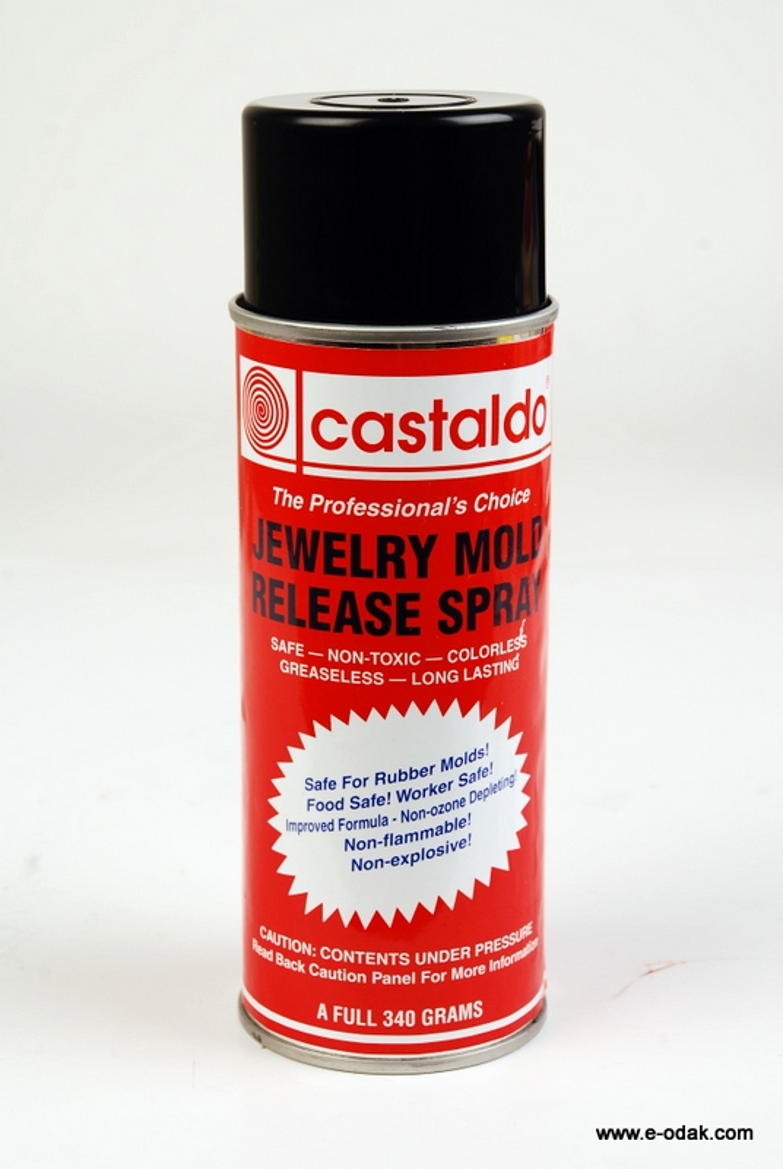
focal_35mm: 93
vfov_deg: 21.9
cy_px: 584
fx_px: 3023
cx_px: 392
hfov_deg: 14.8
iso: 100
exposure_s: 1/60
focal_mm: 62
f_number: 10
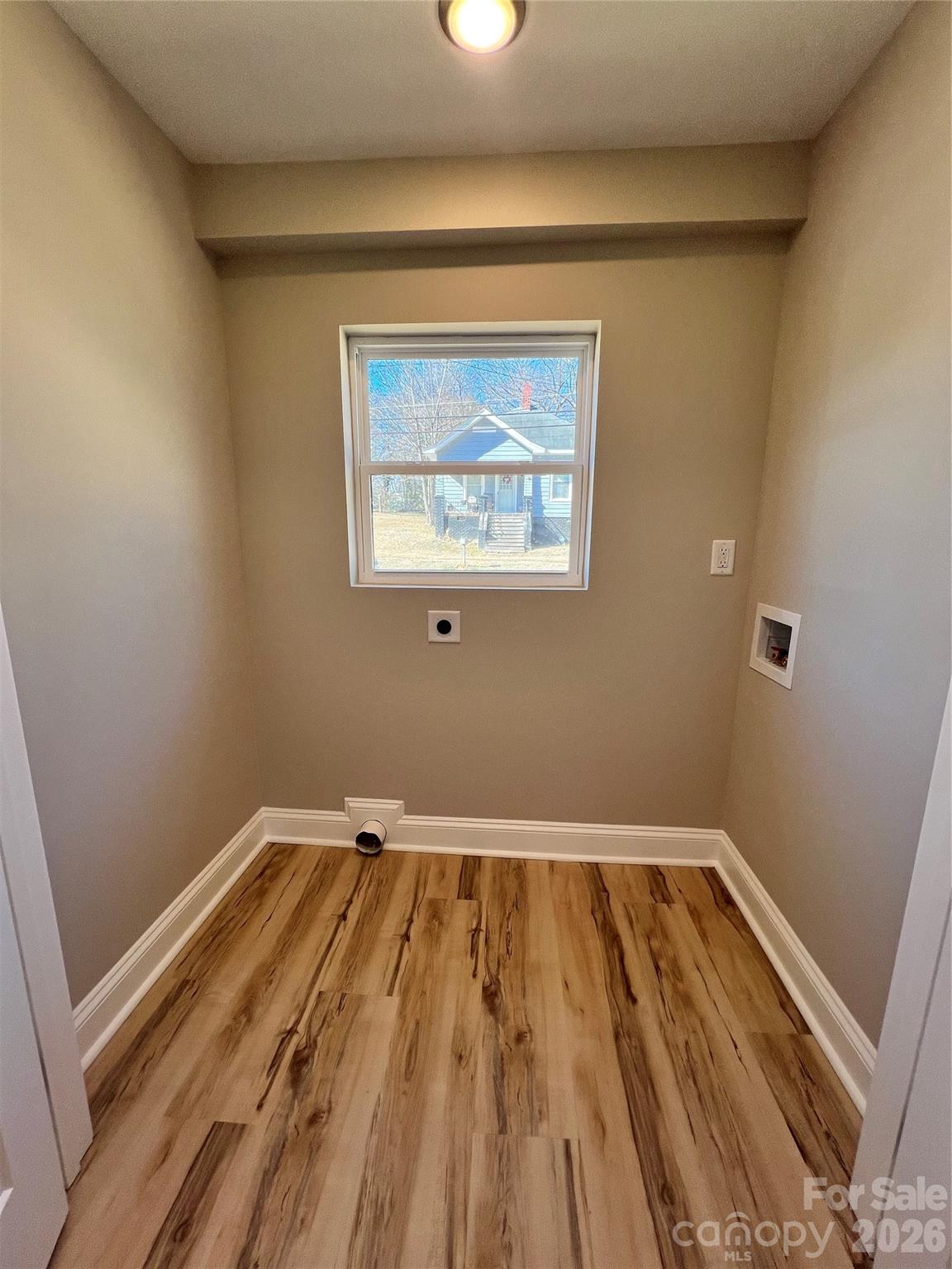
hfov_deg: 89.9
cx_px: 476
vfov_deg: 106.2
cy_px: 634
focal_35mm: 13
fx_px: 477
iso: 32
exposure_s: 1/120
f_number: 1.8
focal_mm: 1.57
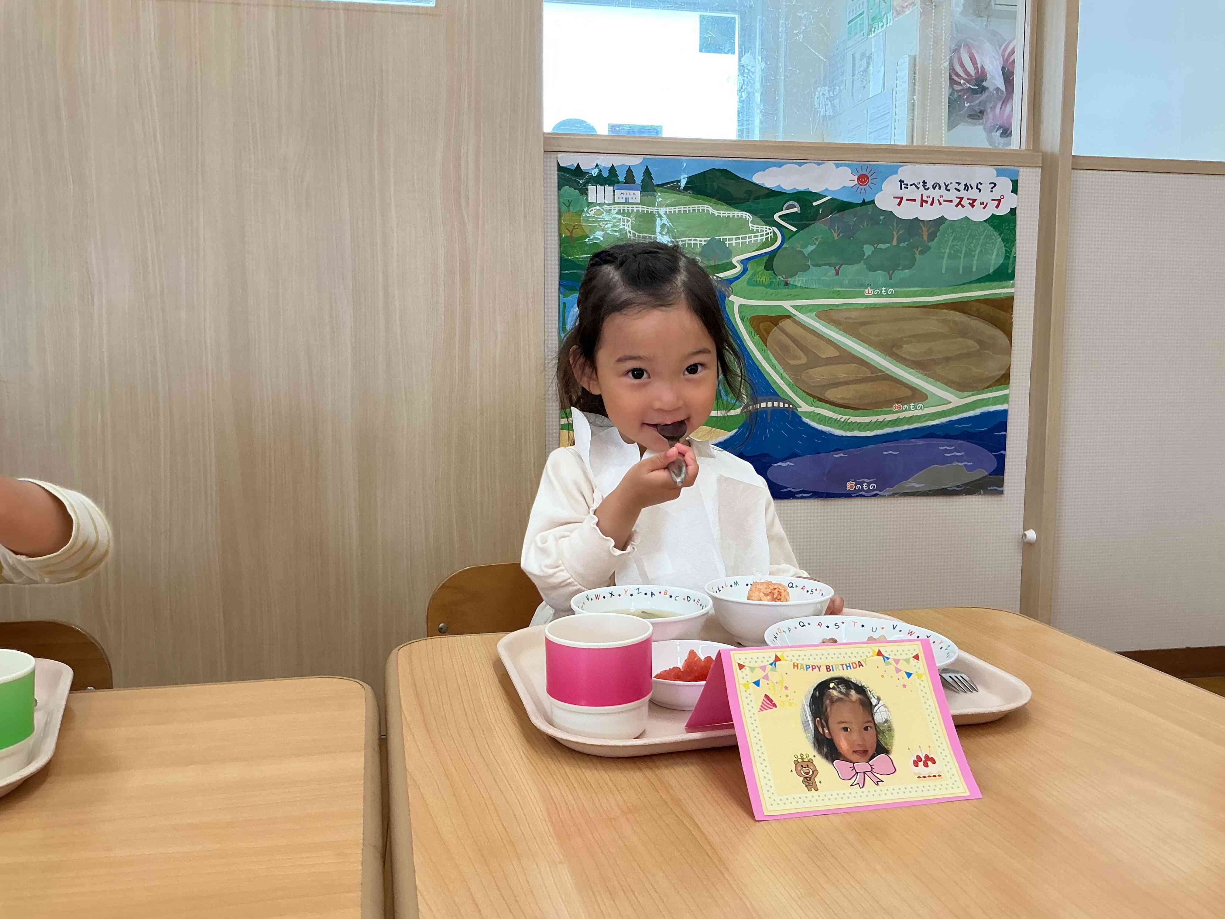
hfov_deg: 61.7
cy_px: 460
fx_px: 1026
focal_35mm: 29
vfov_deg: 48.2
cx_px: 612
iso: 64
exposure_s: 1/120
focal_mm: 3
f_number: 1.8
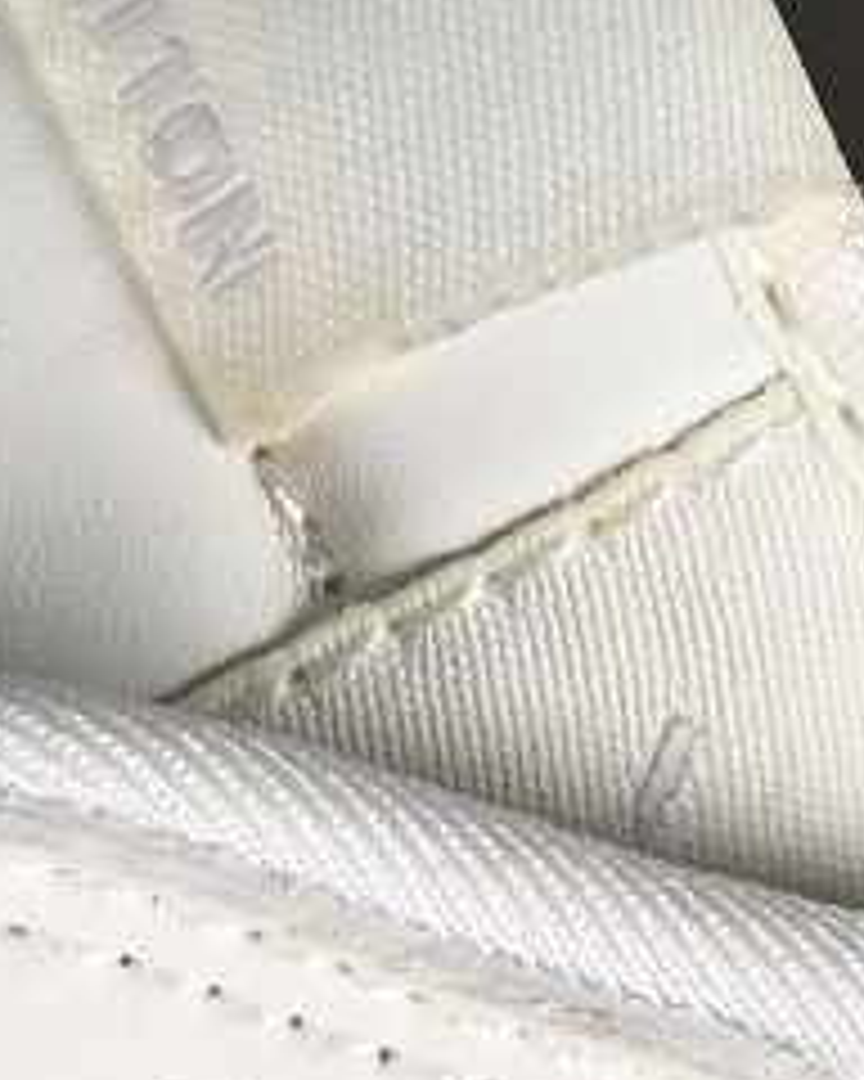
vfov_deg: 2.4
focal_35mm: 818
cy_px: 248
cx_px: -1539
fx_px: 26146
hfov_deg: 1.9
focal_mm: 50
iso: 160
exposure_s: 1/80
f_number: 7.1
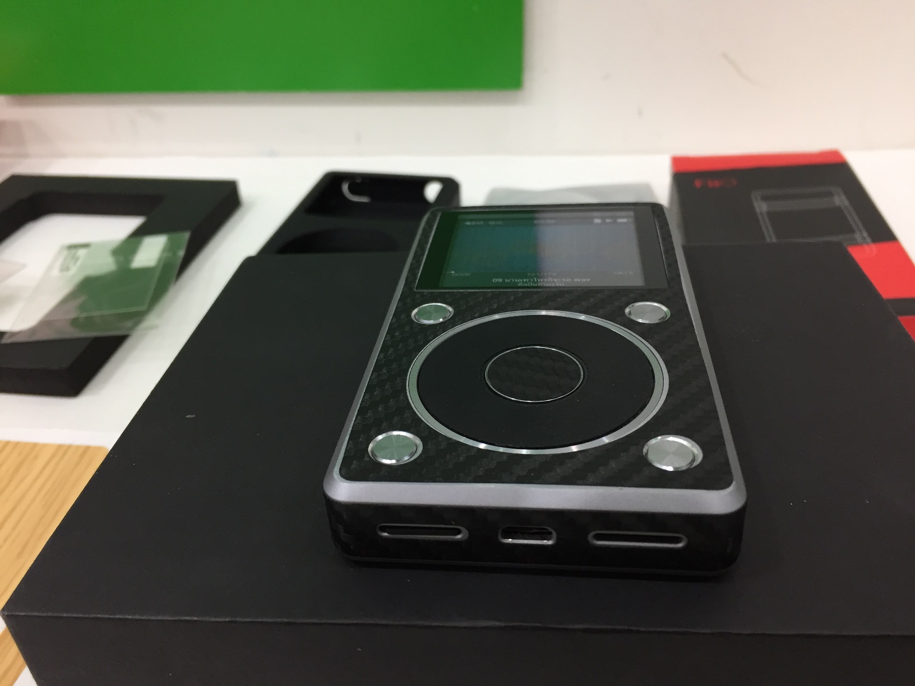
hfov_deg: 61.7
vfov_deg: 48.2
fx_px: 767
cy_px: 343
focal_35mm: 29
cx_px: 458
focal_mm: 4.15
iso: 100
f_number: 2.2
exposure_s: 1/33
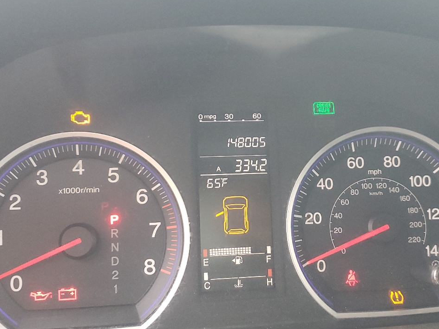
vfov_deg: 32.9
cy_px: 176
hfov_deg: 42.9
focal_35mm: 44
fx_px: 558
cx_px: 245
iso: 219
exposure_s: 1/60.2
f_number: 1.5
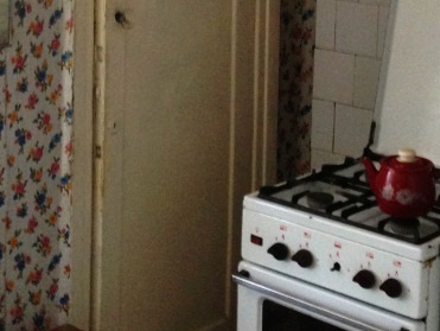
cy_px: 14
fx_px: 1158
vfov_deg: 16.0
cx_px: 247
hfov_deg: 21.5
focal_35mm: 91
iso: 200
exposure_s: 1/20
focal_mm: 4.13
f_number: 2.4
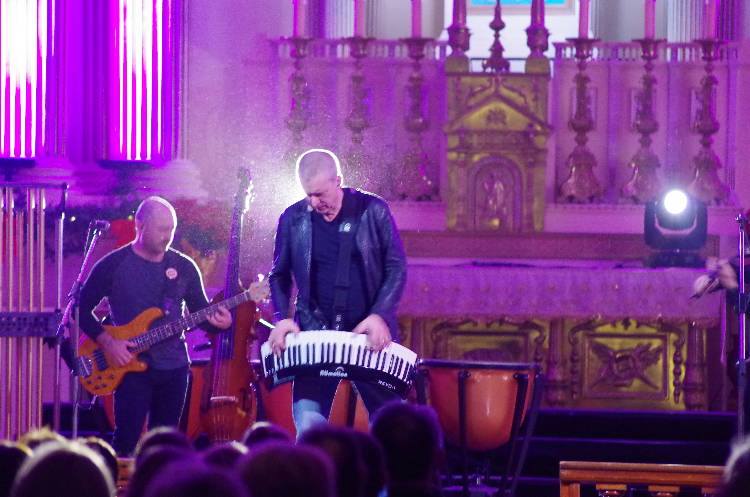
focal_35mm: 285
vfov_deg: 4.8
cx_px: 375
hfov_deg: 7.2
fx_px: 5925
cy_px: 248
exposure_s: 1/15
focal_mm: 190
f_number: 4.5
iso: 3200
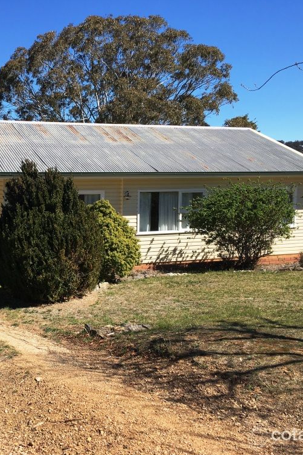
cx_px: 44
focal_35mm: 41
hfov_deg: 31.4
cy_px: 230
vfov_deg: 47.4
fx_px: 518
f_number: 2.2
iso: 25
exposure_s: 1/1326
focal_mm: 4.15
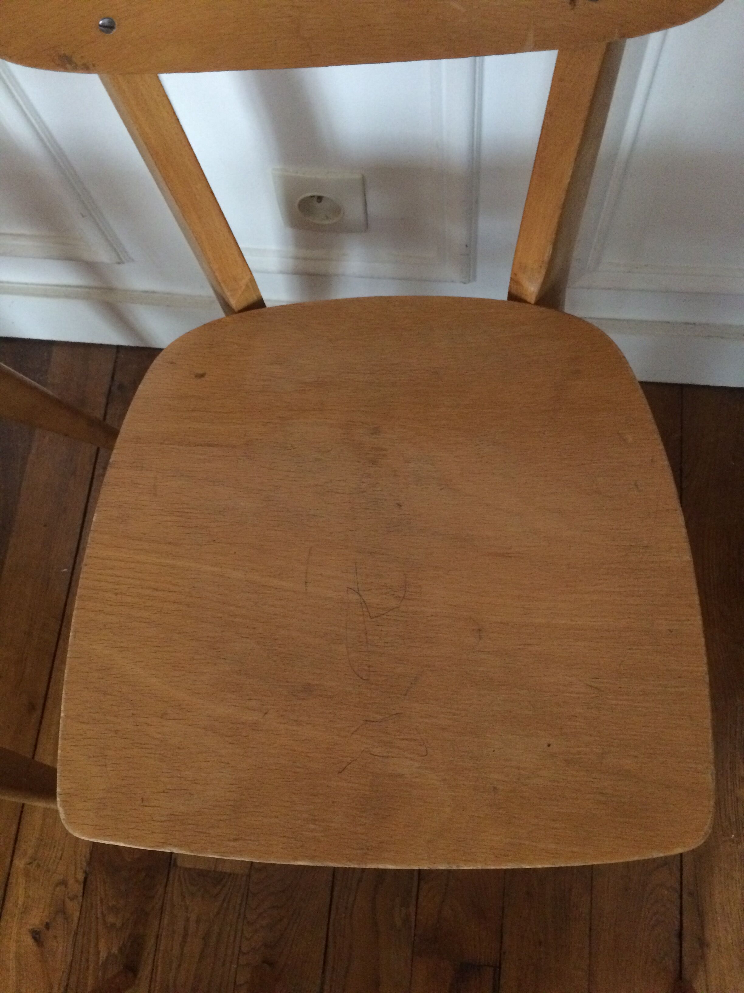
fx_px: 831
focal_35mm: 29
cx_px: 372
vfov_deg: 61.7
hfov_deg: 48.2
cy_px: 496
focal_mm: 4.15
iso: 400
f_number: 2.2
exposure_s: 1/17
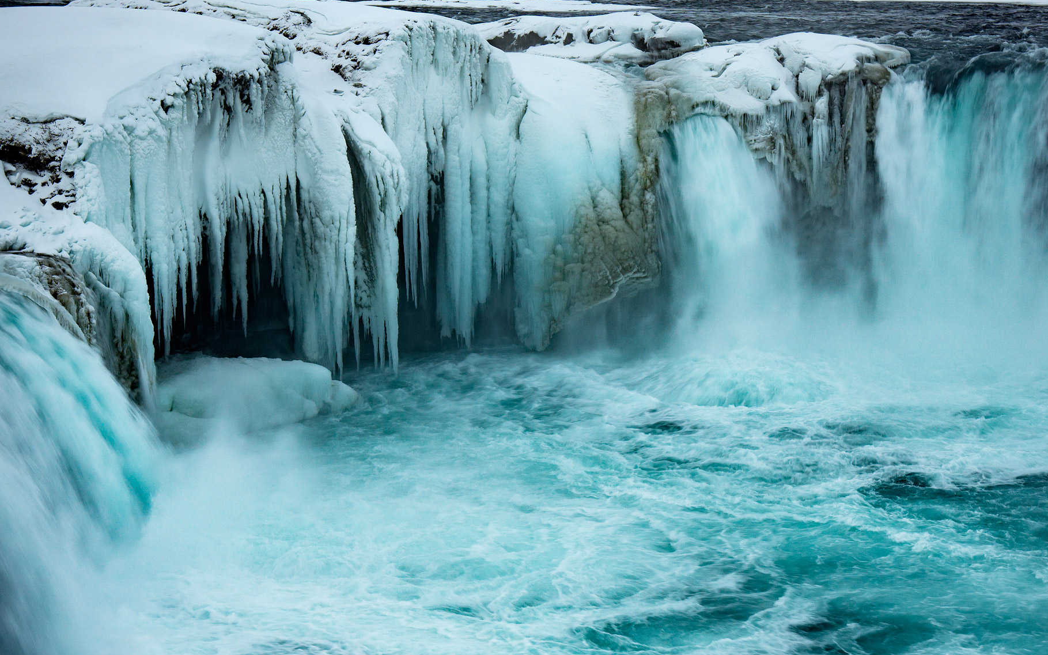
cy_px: 404
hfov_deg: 26.2
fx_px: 2247
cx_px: 581
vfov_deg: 16.6
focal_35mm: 79
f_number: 9
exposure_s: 1/20
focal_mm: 39
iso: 100
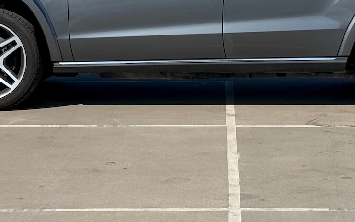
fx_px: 996
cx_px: 225
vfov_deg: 12.5
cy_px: -23
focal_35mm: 103
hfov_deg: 20.2
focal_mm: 6.76
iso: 80
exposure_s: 1/5587
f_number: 1.78
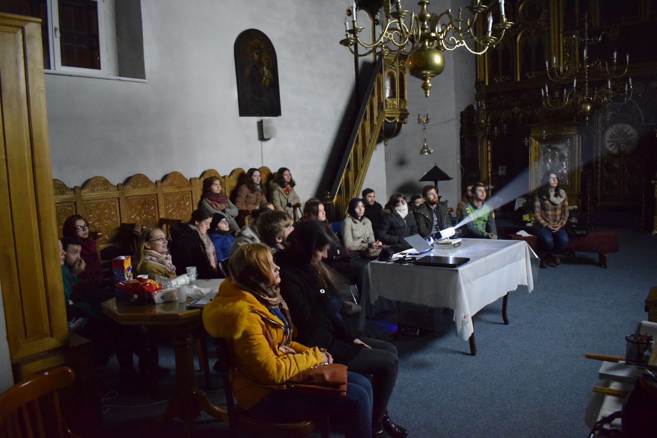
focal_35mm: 27
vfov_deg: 47.9
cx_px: 328
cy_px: 219
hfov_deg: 67.4
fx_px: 493
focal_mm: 18
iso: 6400
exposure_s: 1/3
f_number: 3.5
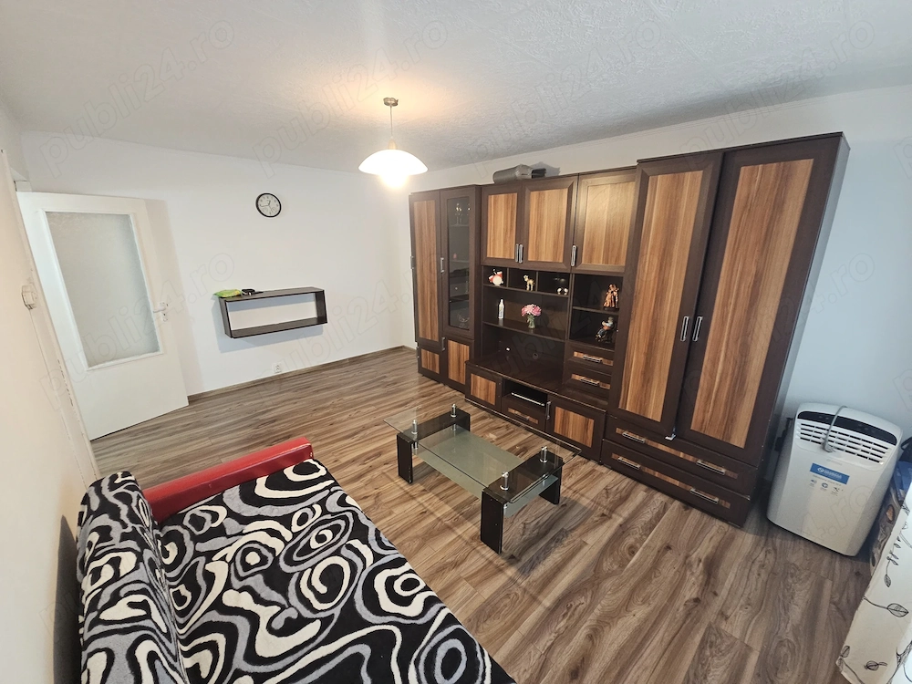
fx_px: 343
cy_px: 342
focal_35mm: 13
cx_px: 456
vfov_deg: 89.9
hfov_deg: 106.2
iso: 320
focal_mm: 2.2
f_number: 2.2
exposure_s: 1/33.4
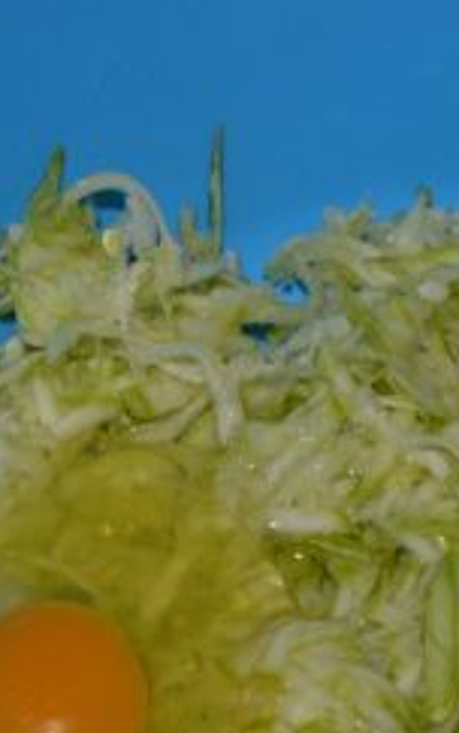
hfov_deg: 10.4
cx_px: 583
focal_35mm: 123
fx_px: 2460
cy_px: 635
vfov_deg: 16.8
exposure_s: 1/60
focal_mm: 28
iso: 100
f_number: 8
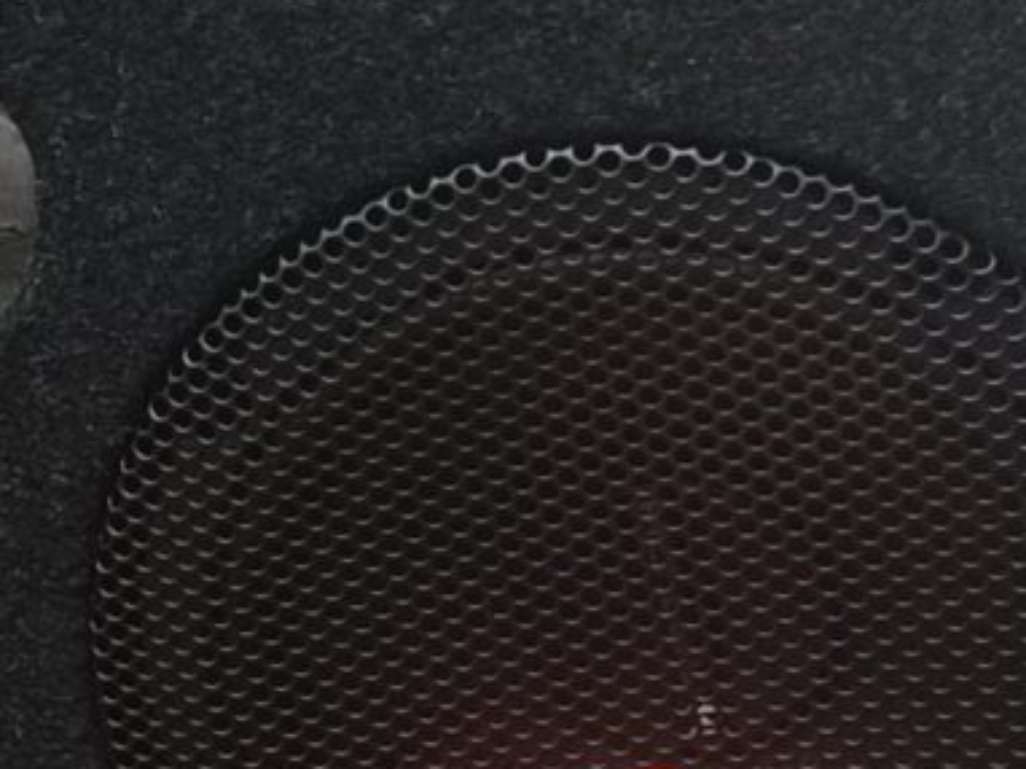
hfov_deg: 11.8
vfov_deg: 9.1
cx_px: -451
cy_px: 912
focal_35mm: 161
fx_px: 4769
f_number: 1.88
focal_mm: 5.59
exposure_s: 1/50.1
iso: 732
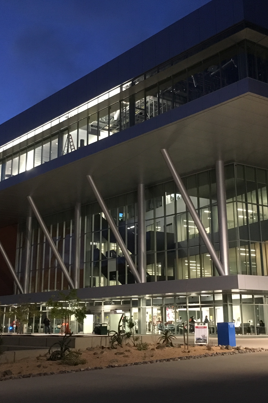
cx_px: 141
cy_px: 202
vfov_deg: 47.4
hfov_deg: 32.6
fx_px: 458
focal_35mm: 41
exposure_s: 1/15
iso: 250
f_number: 2.2
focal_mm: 4.15
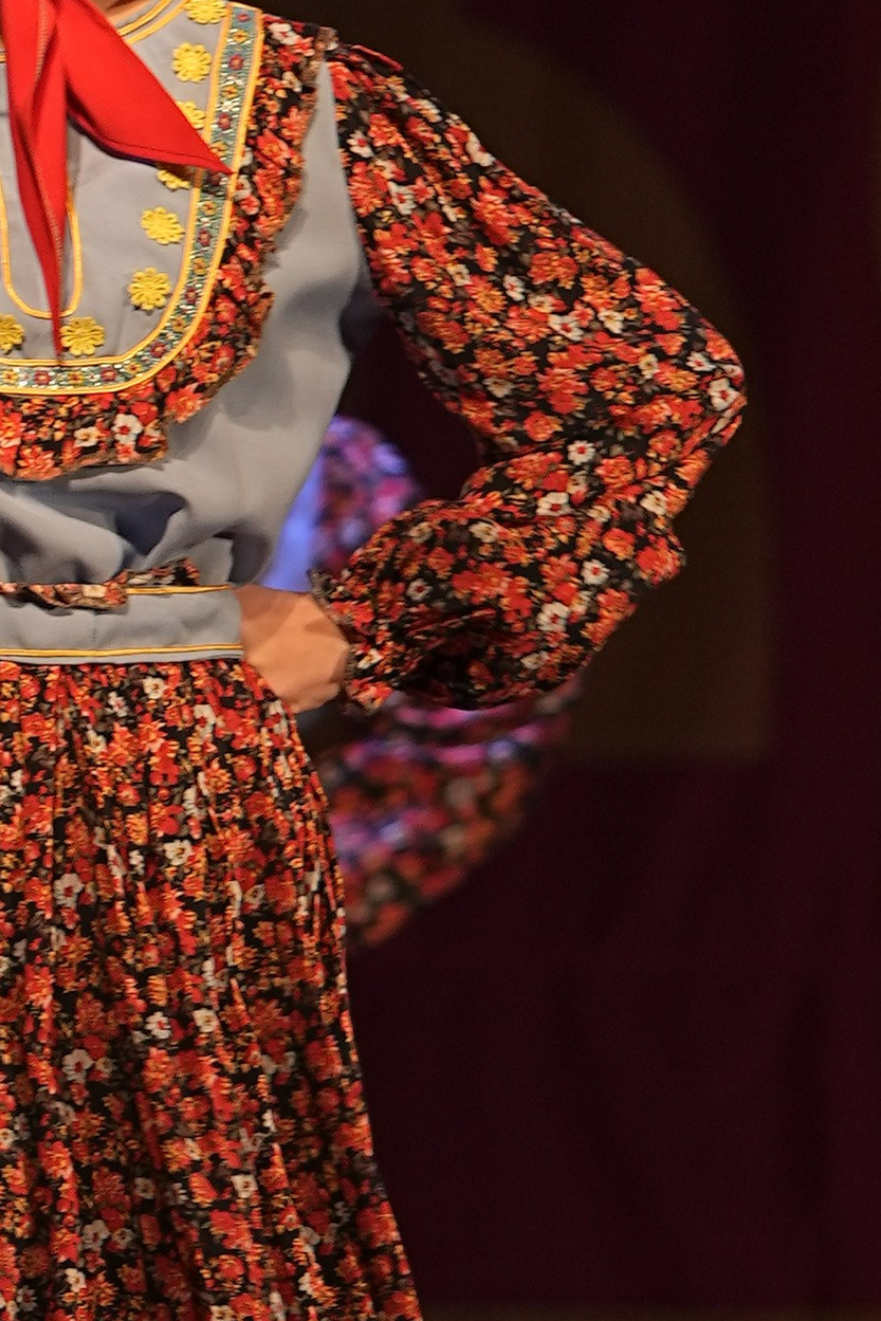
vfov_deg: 2.9
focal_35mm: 713
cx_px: -252
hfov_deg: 1.9
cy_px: 833
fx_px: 26164
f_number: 2.8
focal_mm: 155
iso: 500
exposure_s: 1/400
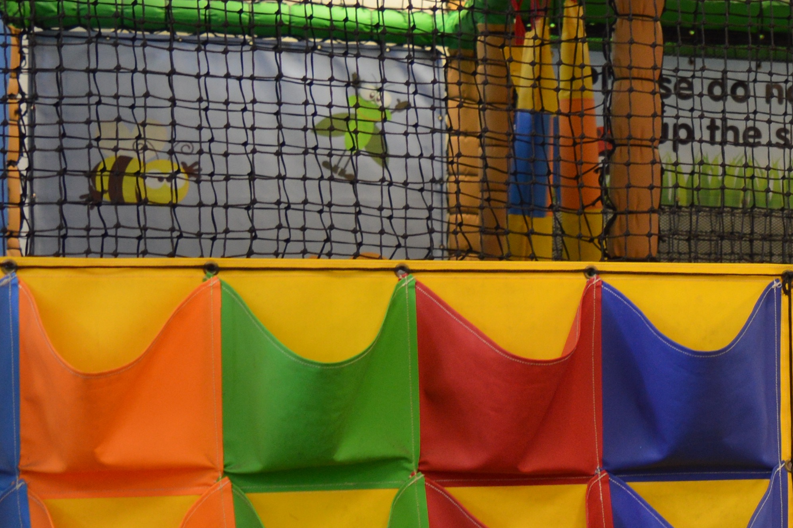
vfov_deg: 14.9
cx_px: 1073
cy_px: 430
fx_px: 2003
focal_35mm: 91
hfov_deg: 20.2
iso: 400
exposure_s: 1/25
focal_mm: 20
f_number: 3.5
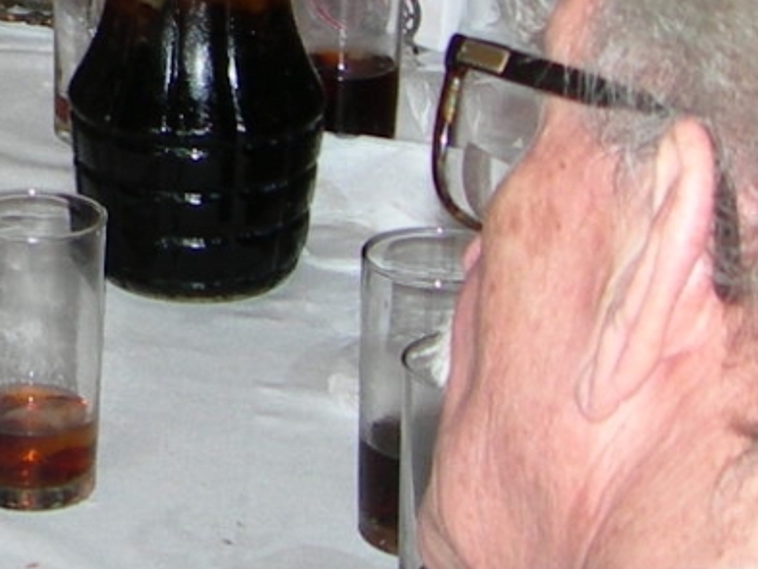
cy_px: -538
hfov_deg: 9.9
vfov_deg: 7.5
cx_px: -491
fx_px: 4206
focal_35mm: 192
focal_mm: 7.8
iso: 53
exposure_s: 1/60.1
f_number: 2.8
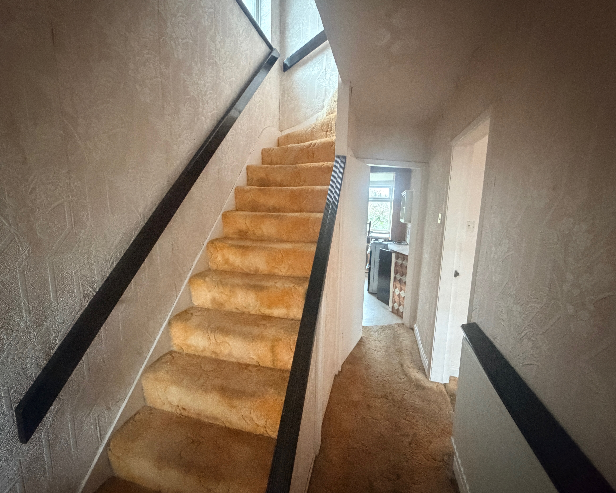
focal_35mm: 15
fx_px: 273
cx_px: 302
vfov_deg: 84.0
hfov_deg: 96.8
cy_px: 247
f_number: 2.2
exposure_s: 1/41
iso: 1250
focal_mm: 2.22
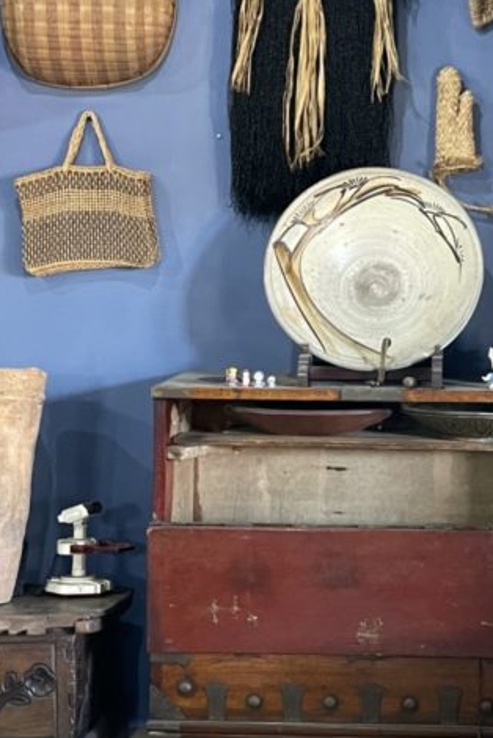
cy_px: 344
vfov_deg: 29.2
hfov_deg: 19.6
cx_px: 374
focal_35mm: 69
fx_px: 1415
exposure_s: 1/40
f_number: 1.6
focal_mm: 4.2
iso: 500
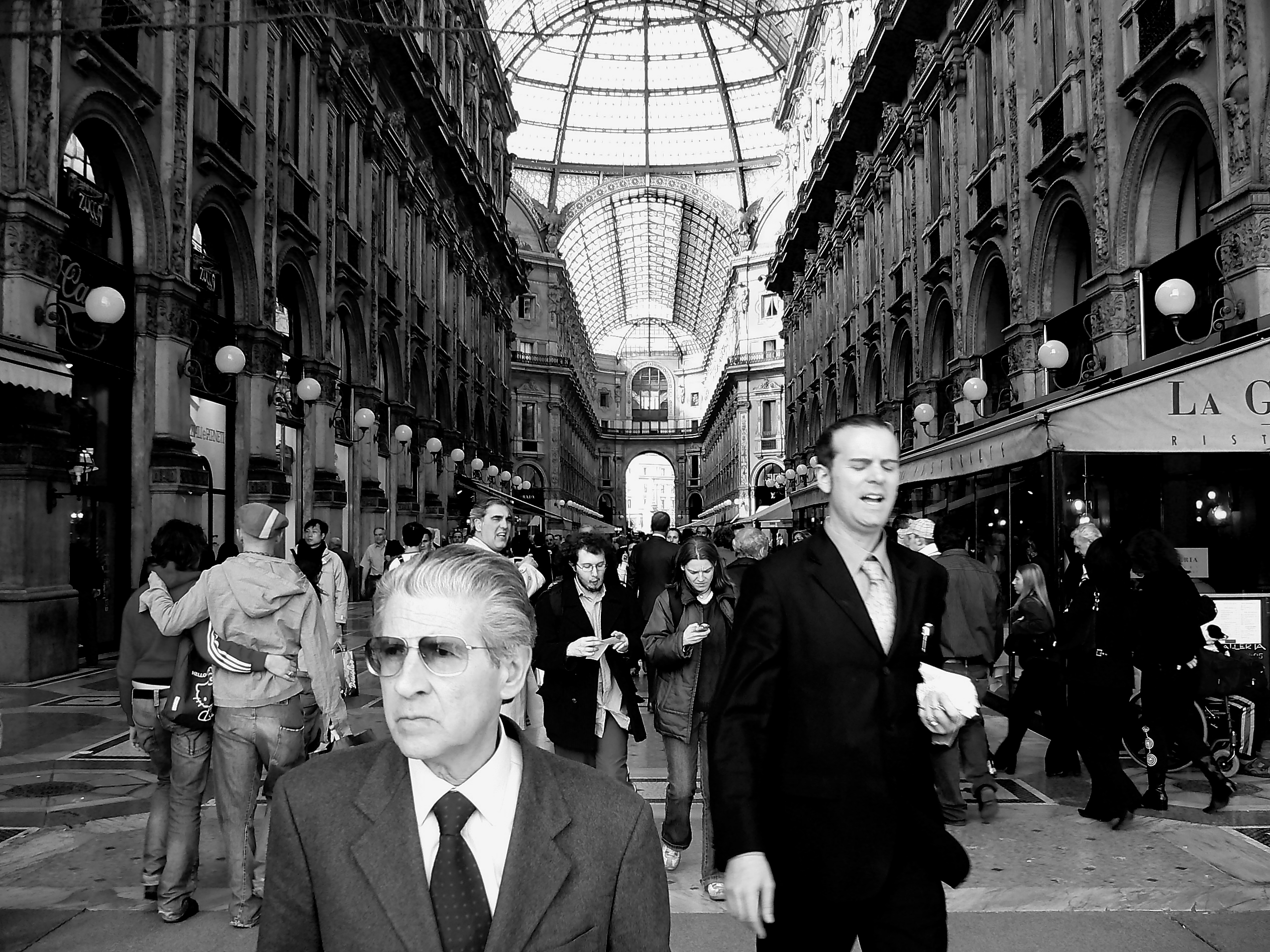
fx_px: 1284
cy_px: 476
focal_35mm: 35
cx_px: 635
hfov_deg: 52.6
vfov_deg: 40.7
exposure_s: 1/80
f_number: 2.8
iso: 100
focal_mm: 5.8
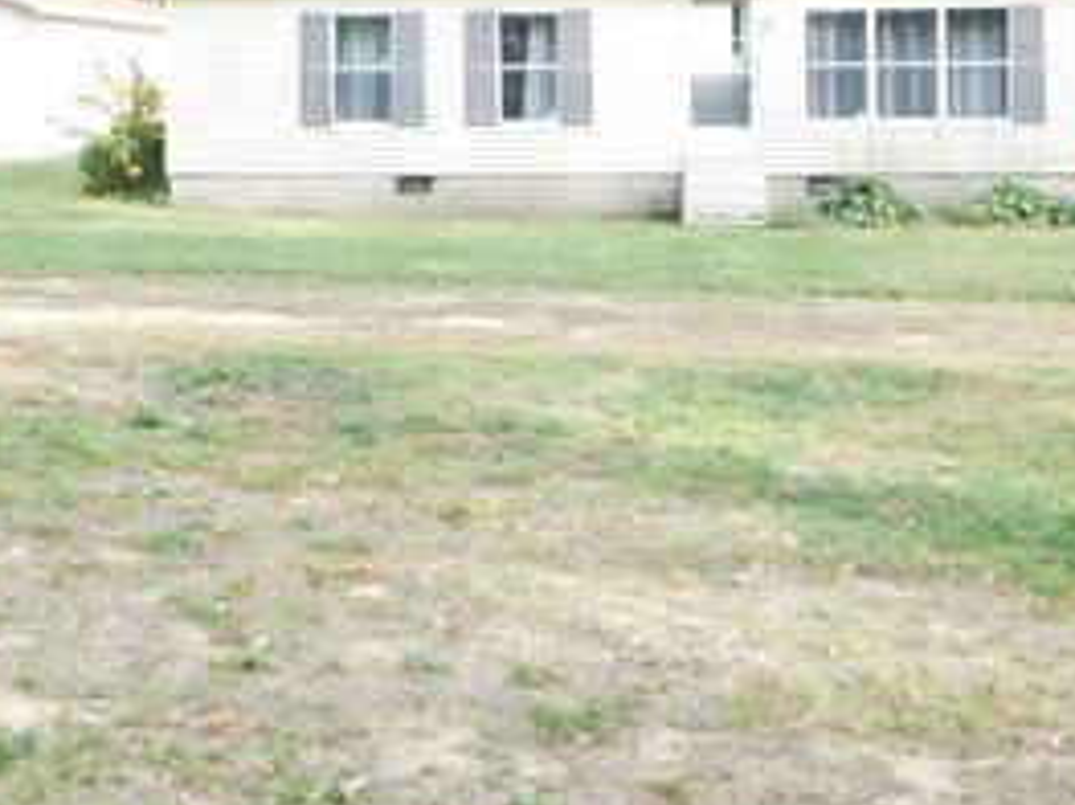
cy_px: 55
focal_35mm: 57
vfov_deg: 24.8
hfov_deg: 33.8
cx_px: 511
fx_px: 1769
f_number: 3.2
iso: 125
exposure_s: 1/100
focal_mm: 5.3
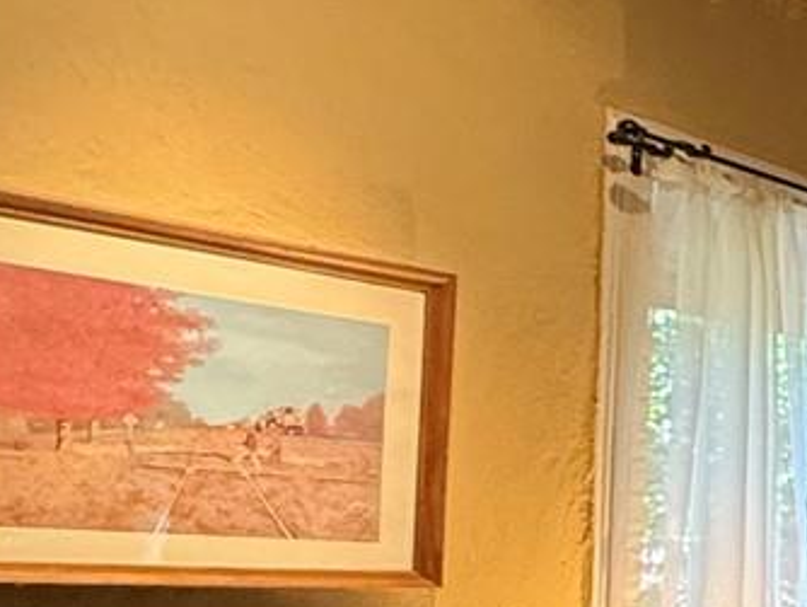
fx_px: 1563
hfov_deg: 15.5
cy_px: 580
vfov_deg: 21.3
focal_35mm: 67
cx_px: 1909
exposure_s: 1/60
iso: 400
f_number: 2.2
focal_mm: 2.22
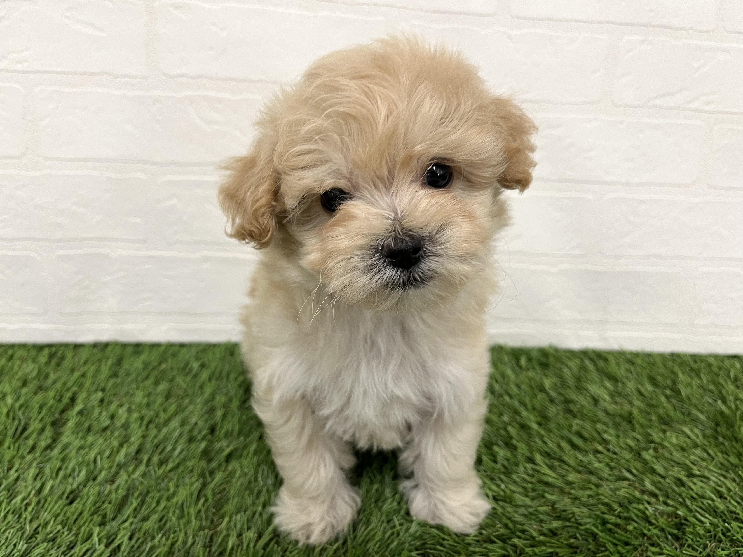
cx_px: 372
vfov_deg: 53.1
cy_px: 278
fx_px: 558
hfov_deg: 67.3
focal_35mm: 26
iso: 100
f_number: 1.6
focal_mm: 5.1
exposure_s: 1/50
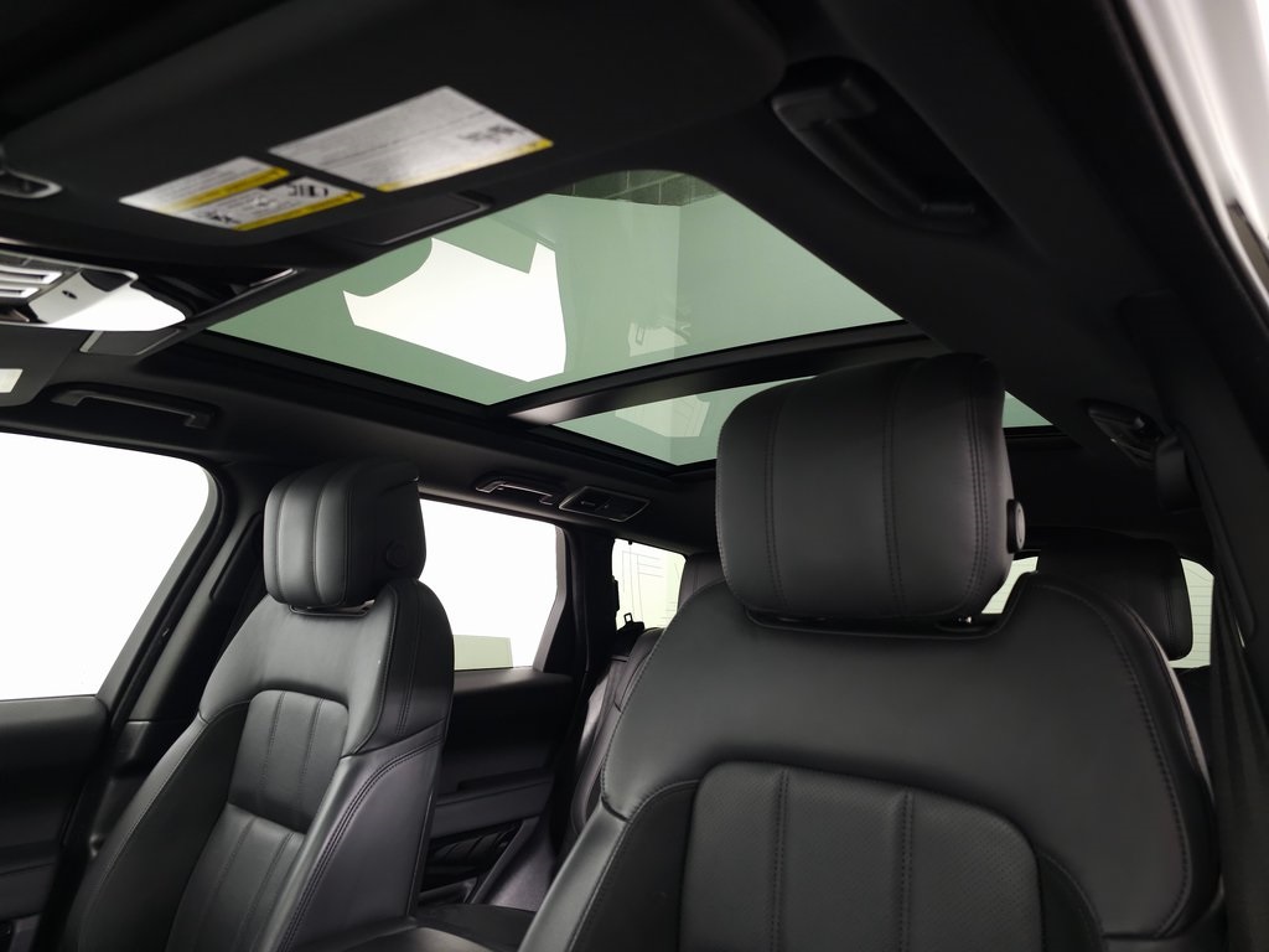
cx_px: 634
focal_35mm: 23
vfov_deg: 58.9
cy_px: 476
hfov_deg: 73.9
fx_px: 843
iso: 250
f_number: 1.7
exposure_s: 1/60
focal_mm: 6.3
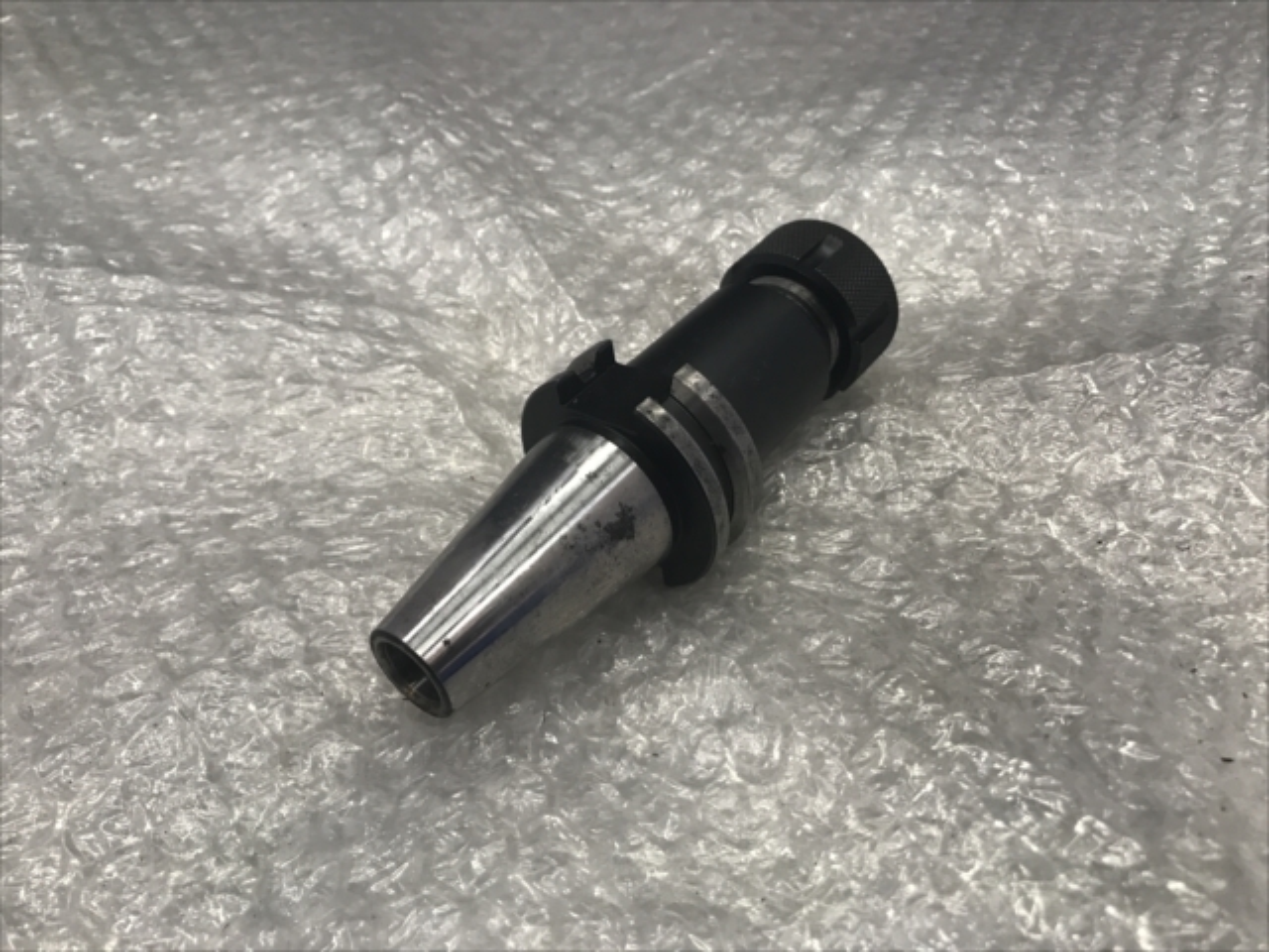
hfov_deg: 63.4
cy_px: 476
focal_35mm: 28
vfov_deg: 49.7
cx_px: 634
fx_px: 1026
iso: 25
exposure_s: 1/30
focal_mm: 3.99
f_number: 1.8
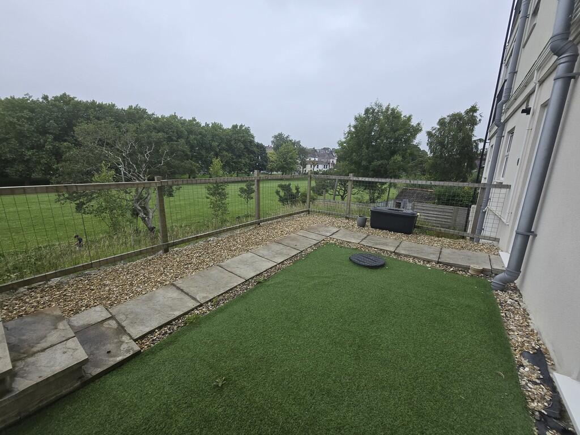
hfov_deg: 106.2
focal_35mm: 13
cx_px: 290
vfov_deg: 89.9
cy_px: 218
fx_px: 218
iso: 25
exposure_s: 1/341
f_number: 2.2
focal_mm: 1.7
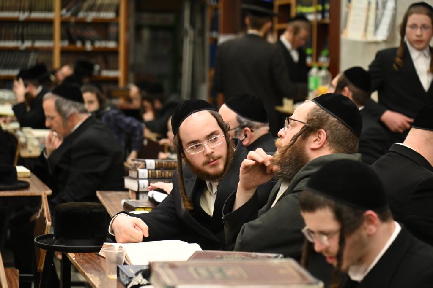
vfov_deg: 11.4
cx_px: 216
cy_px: 144
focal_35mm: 120
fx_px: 1443
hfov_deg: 17.1
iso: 1250
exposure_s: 1/100
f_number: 4
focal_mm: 120
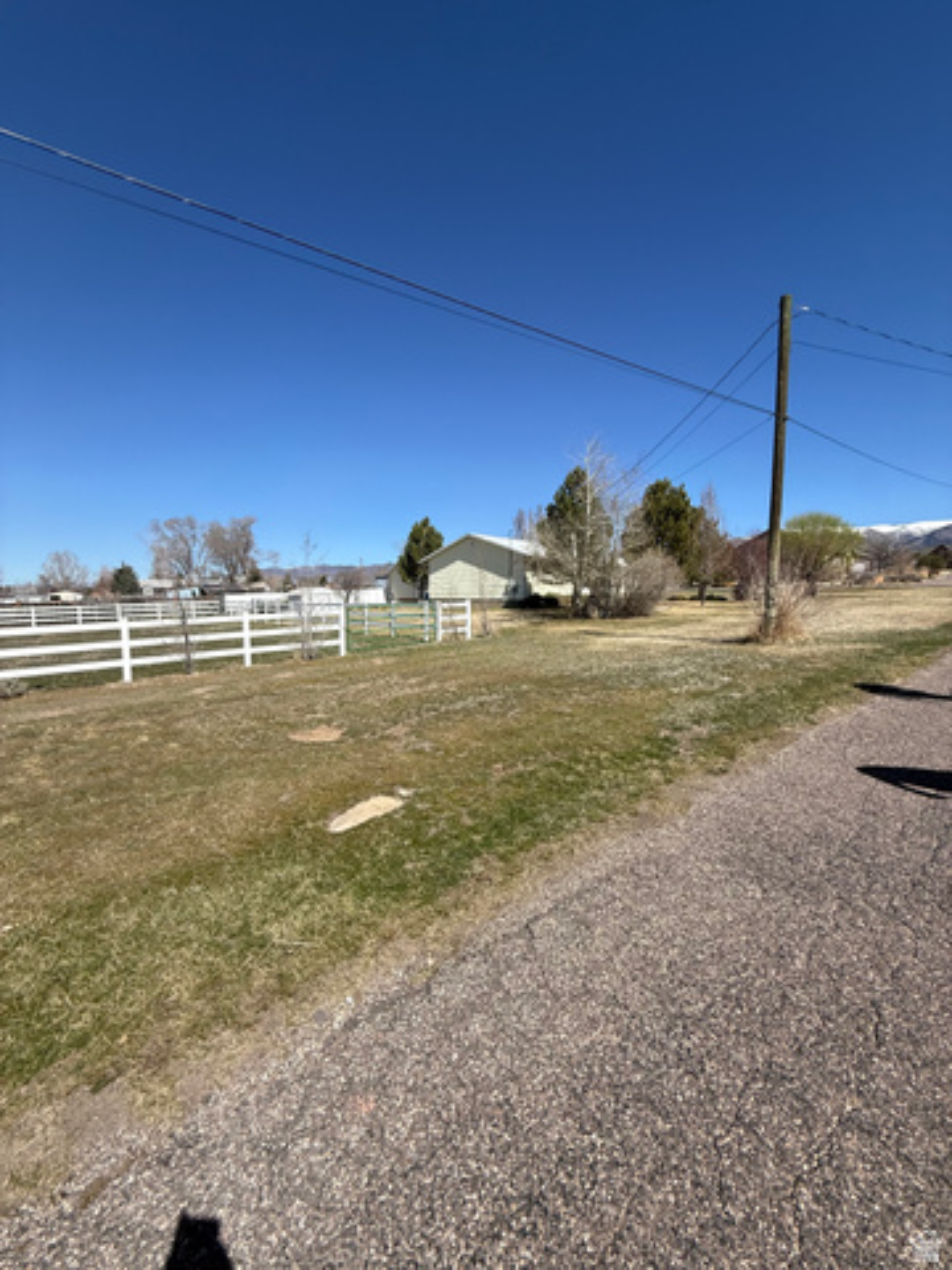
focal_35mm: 14
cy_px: 635
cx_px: 476
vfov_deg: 102.1
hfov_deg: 85.7
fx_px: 513
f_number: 2.2
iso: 50
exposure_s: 1/2841
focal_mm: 2.22
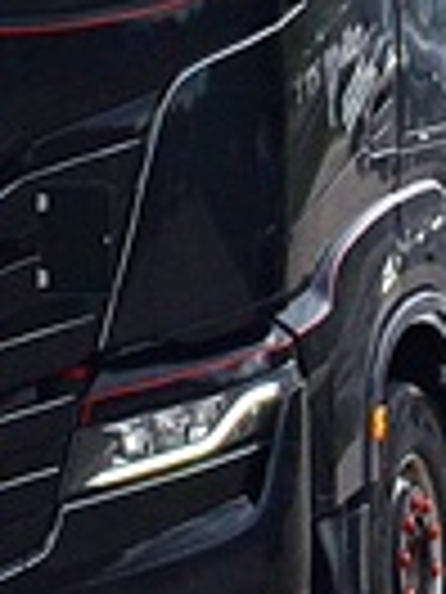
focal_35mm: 2443
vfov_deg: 0.8
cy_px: -310
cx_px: 297
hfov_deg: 0.6
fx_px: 41968
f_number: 10
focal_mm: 280
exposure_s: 1/1000
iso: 800
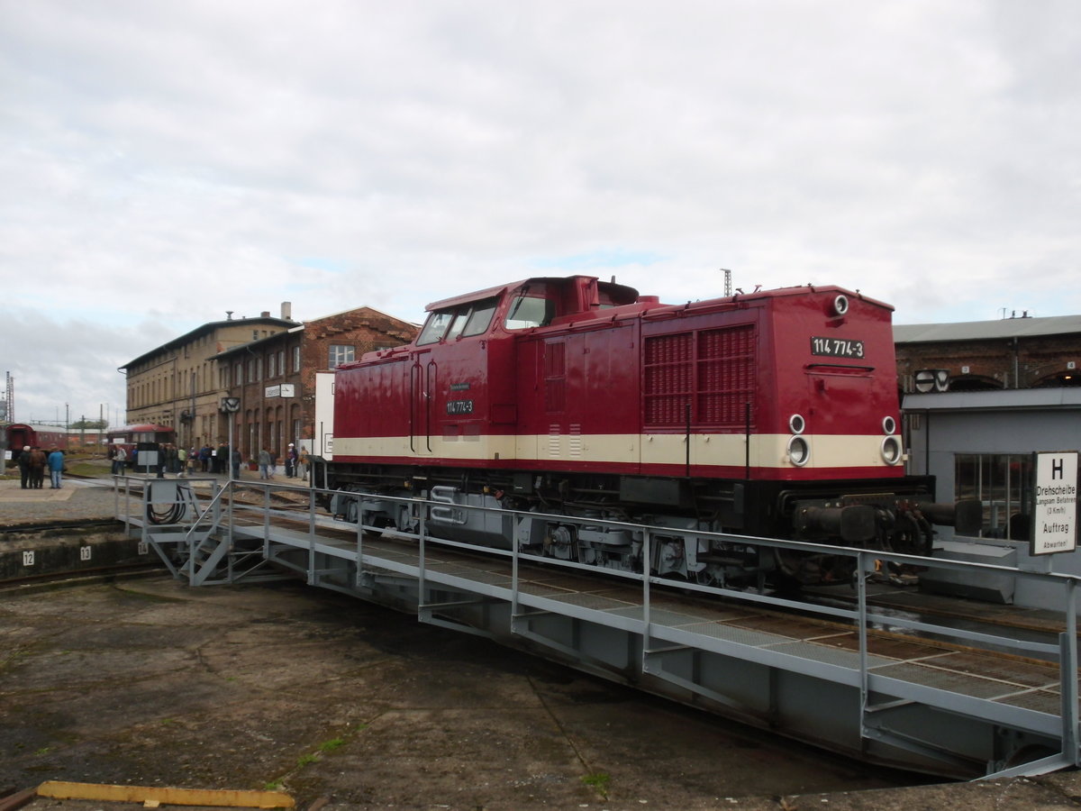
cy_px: 406
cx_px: 540
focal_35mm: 34
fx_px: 1062
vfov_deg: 41.8
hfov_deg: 54.0
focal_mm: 6.2
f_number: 4
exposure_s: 1/362
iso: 100
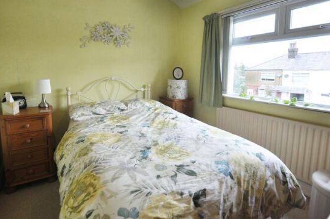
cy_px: 88
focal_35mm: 18
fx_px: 165
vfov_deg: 66.6
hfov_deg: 90.1
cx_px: 162
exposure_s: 1/80
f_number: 4.5
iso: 400
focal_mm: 10
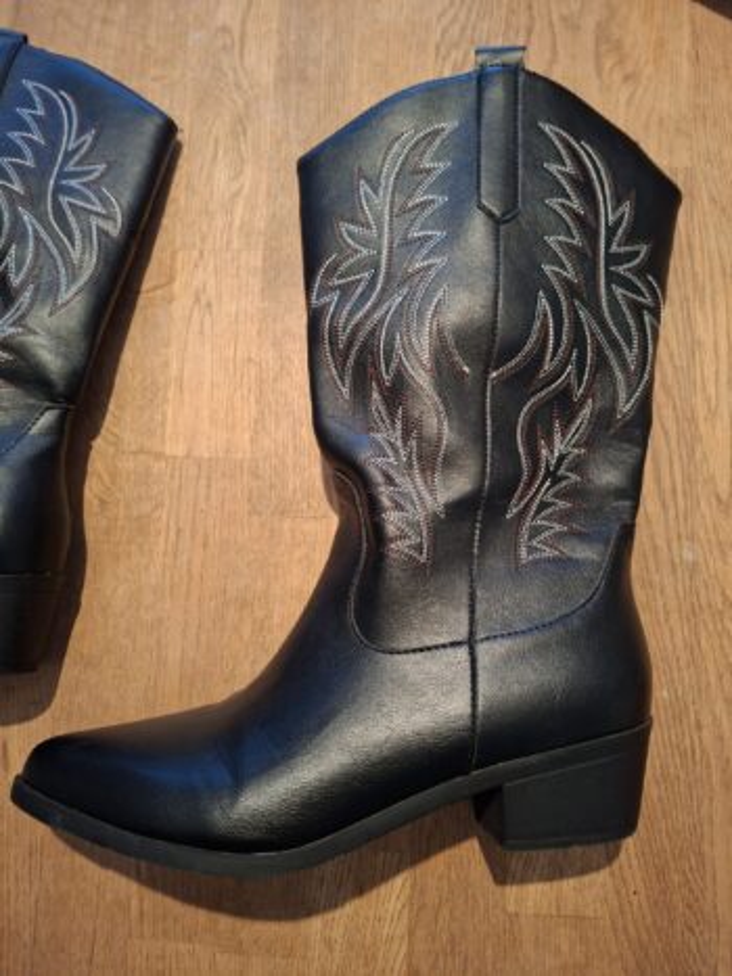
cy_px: 488
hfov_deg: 58.9
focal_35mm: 23
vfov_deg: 73.9
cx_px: 366
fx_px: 649
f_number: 1.8
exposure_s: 1/25
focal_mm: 5.54
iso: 640
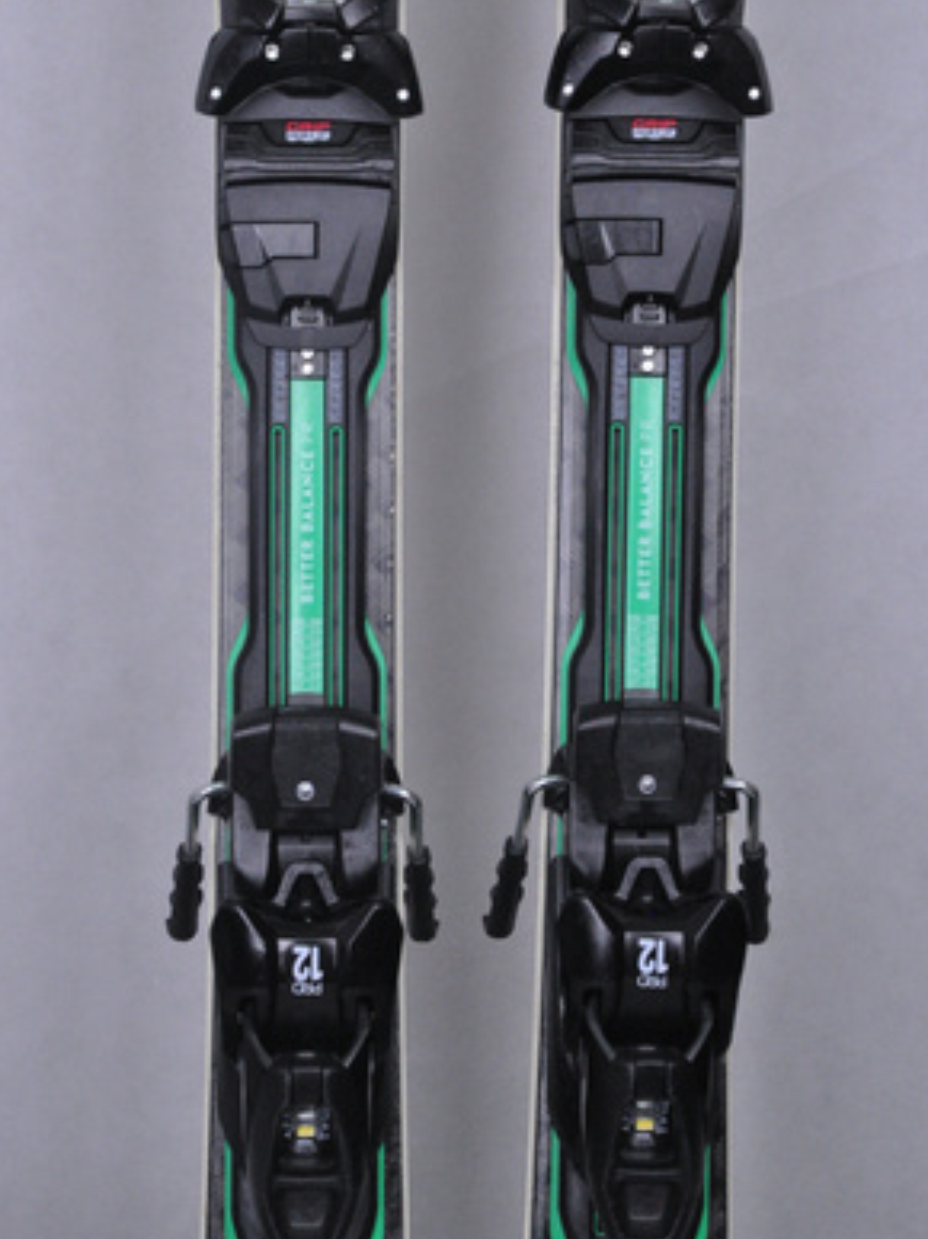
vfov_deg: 15.7
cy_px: 547
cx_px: 475
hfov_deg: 11.8
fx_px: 4490
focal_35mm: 126
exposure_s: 1/125
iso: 3200
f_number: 8
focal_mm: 75
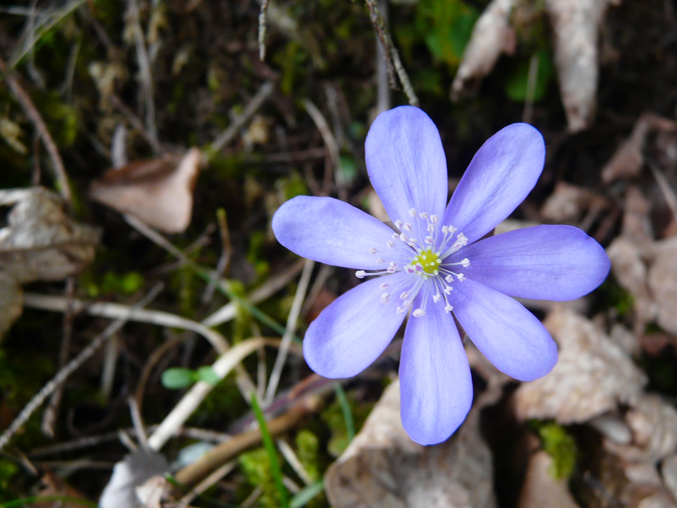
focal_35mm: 31
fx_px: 606
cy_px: 264
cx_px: 372
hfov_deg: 58.2
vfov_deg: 45.4
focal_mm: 4.6
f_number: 2.8
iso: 100
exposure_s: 1/60
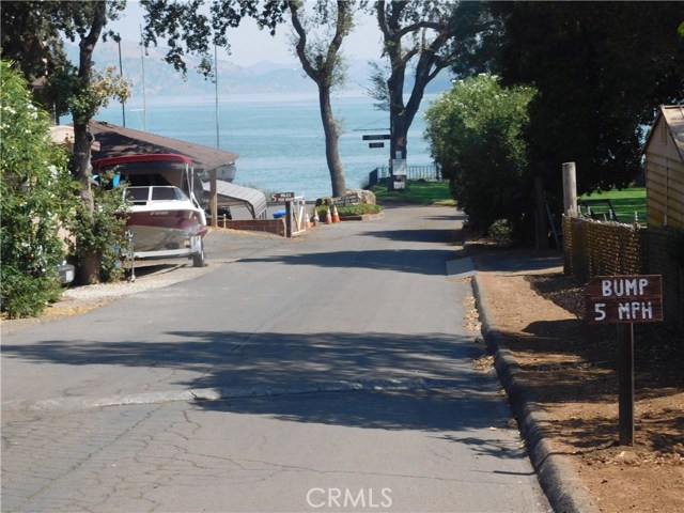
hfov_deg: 24.4
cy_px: 256
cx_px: 342
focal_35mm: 80
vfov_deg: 18.4
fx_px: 1581
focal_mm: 14.2
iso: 125
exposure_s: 1/640
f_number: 4.4
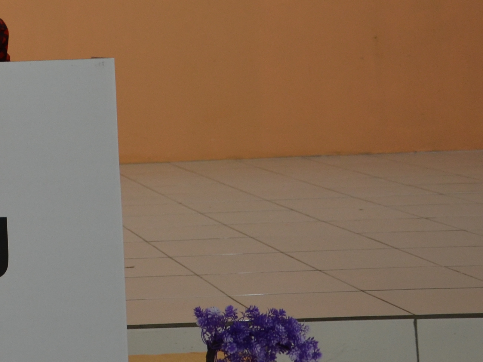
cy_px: 11
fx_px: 1479
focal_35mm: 106
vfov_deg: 13.8
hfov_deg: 16.9
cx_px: -228
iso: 400
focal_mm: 24
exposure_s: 1/60
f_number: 4
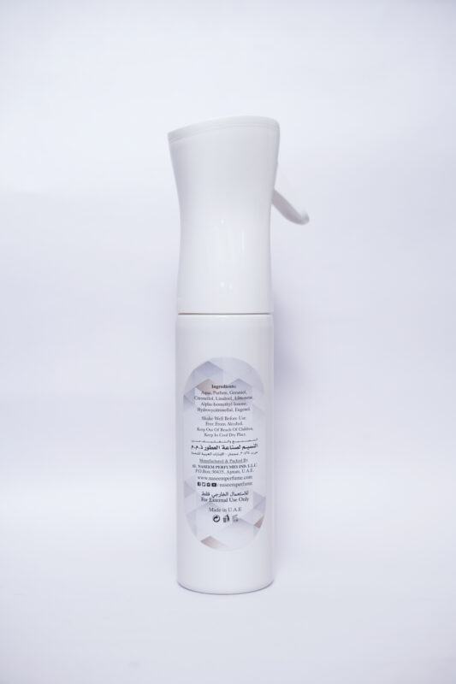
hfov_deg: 27.0
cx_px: 228
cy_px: 342
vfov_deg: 39.6
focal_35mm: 50
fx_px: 950
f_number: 2.8
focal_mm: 50
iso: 800
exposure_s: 1/200
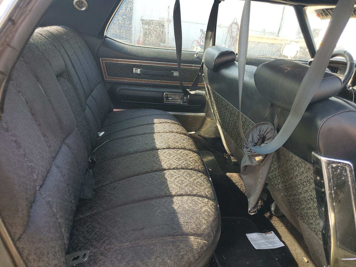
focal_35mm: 26
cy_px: 134
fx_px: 267
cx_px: 178
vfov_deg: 53.1
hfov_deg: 67.3
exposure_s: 1/227
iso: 50
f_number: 1.5
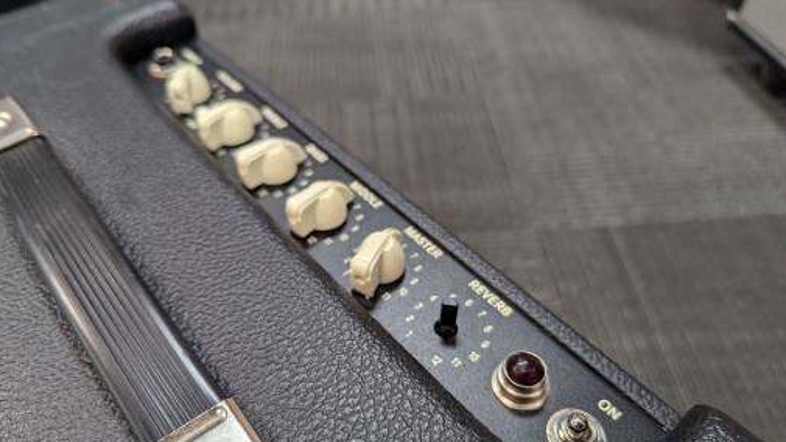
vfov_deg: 42.7
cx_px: 386
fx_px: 563
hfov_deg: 69.9
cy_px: 268
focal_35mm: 27
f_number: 1.85
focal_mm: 6.81
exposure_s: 1/120
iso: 198
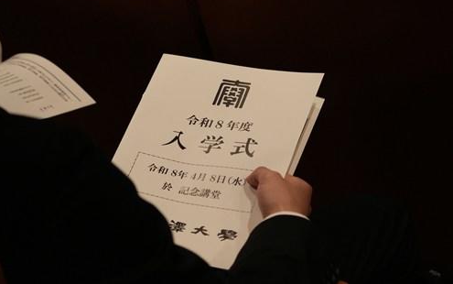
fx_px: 1334
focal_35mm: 108
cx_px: 226
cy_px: 138
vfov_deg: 12.1
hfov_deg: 19.3
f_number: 4.5
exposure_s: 1/160
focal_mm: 70
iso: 2500
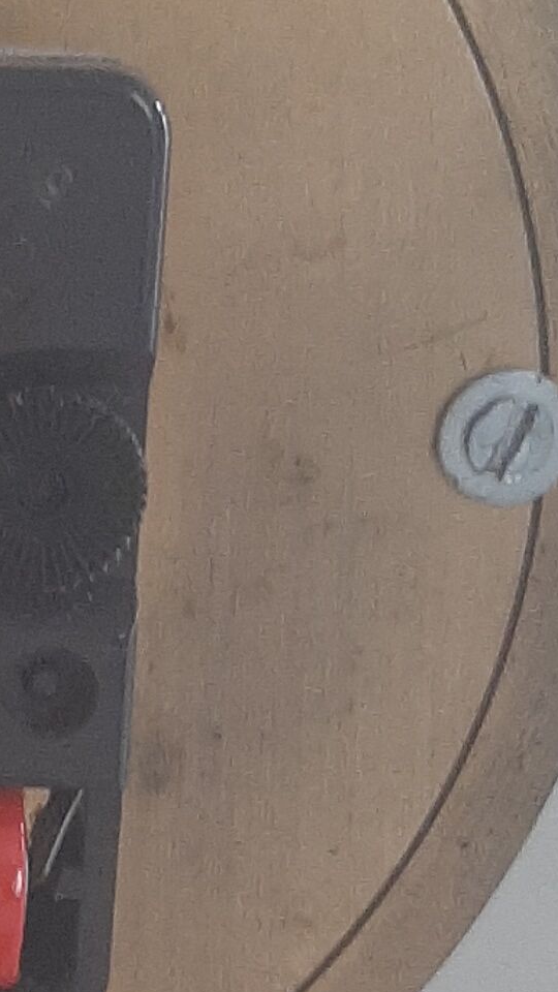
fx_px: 3130
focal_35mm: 119
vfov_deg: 18.0
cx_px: -373
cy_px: 626
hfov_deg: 9.8
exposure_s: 1/50
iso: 160
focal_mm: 3.93
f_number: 1.7
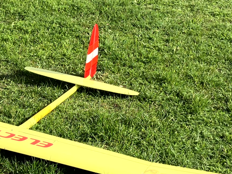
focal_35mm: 95
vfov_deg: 15.6
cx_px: 93
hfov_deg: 20.6
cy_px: 78
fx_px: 637
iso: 32
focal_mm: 3.99
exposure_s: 1/1130
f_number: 1.8
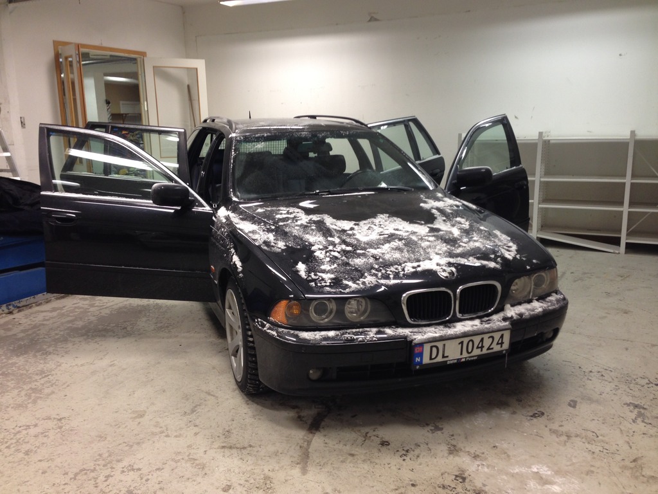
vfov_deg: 42.9
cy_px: 247
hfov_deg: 55.4
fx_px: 627
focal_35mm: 33
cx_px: 329
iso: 64
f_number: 2.4
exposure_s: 1/20
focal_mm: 4.12
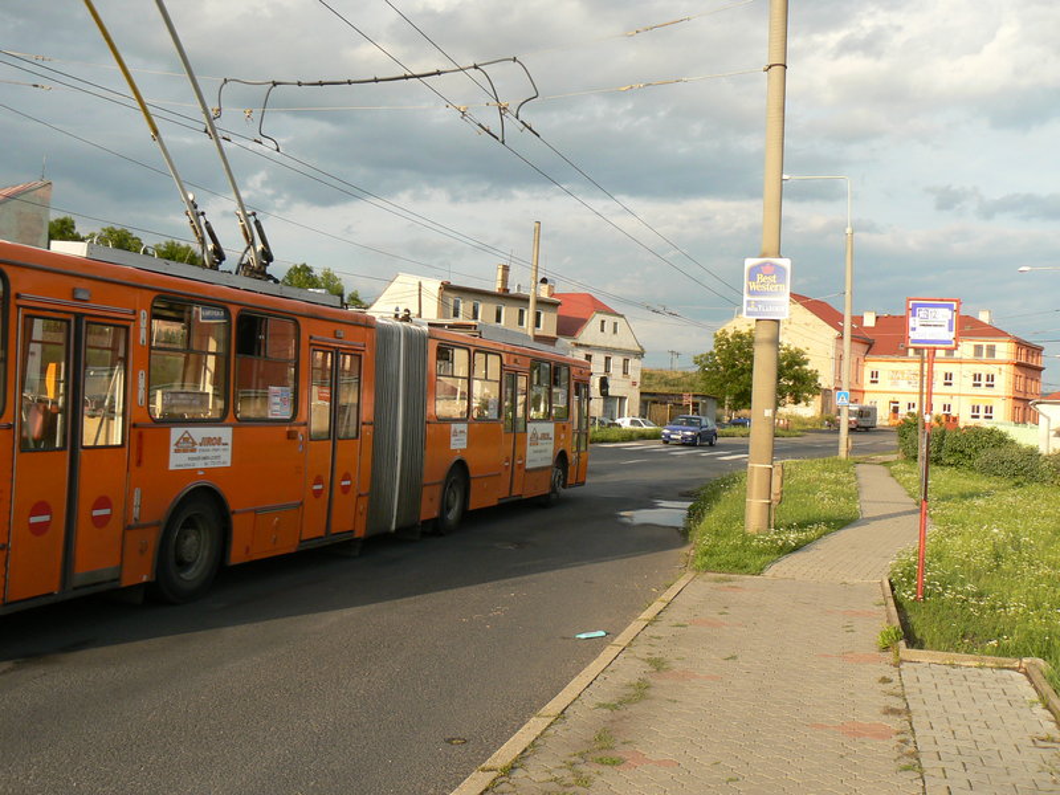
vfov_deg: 39.7
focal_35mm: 36
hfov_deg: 51.4
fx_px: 1102
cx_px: 530
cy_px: 398
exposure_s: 1/640
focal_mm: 6
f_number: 3.6
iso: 100
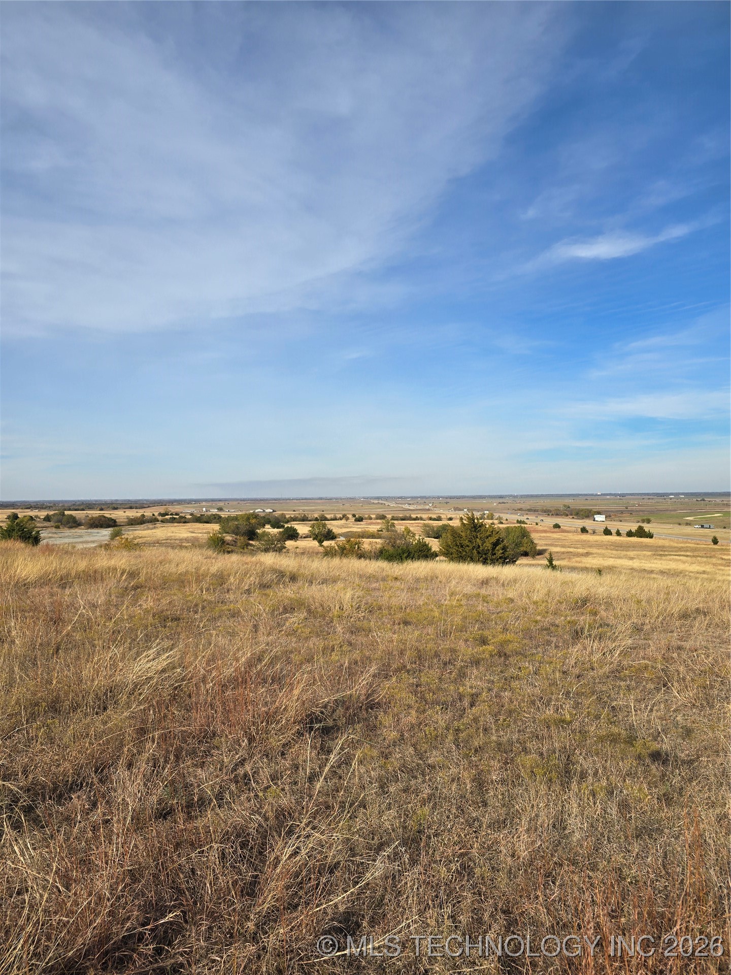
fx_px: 648
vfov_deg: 73.9
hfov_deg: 58.9
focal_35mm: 23
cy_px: 488
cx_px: 366
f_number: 1.7
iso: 12
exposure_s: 1/1058
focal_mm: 6.3
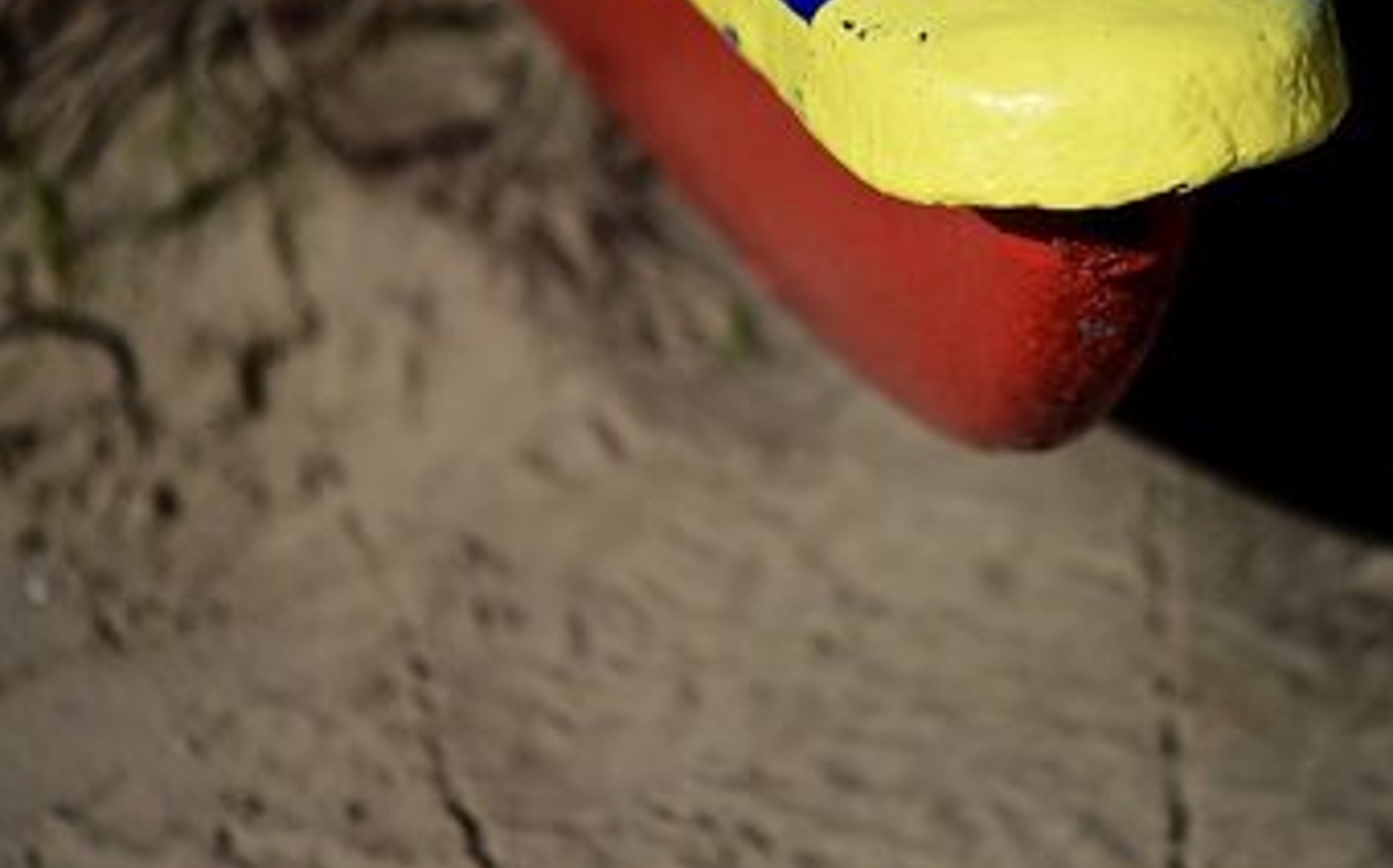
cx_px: 1127
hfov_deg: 11.1
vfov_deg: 6.9
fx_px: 7170
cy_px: 106
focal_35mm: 189
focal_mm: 105
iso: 100
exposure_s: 1/2000
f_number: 2.8
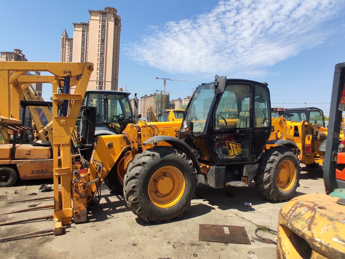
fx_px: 628
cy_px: 130
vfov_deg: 23.3
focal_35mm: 63
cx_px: 172
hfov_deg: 30.7
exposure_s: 1/805
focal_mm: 2.25
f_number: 2.2
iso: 100
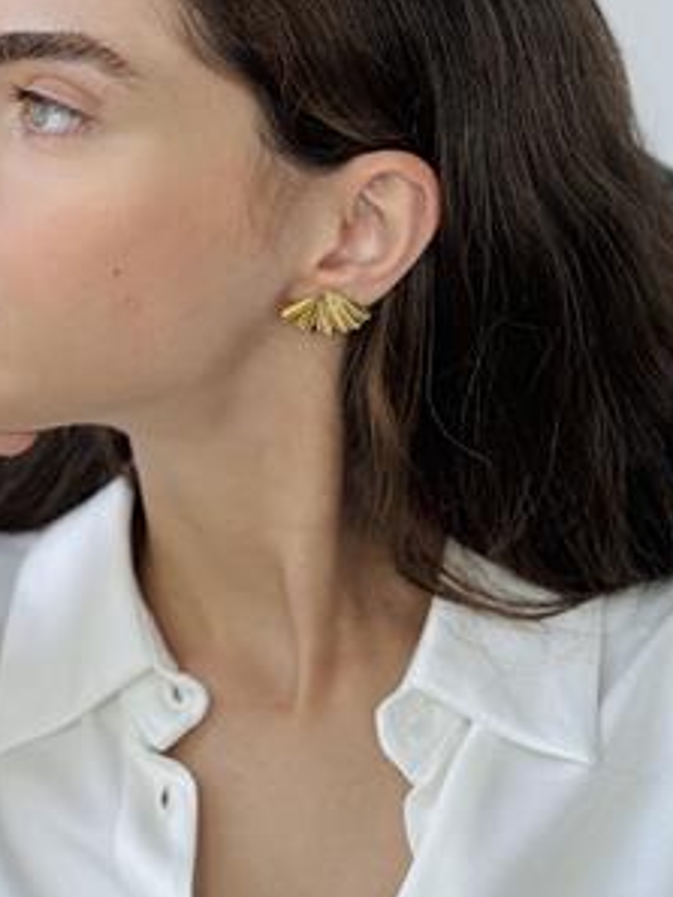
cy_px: 261
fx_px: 2228
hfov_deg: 17.1
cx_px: 202
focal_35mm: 86
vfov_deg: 22.6
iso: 80
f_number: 1.78
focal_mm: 6.76
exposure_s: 1/121
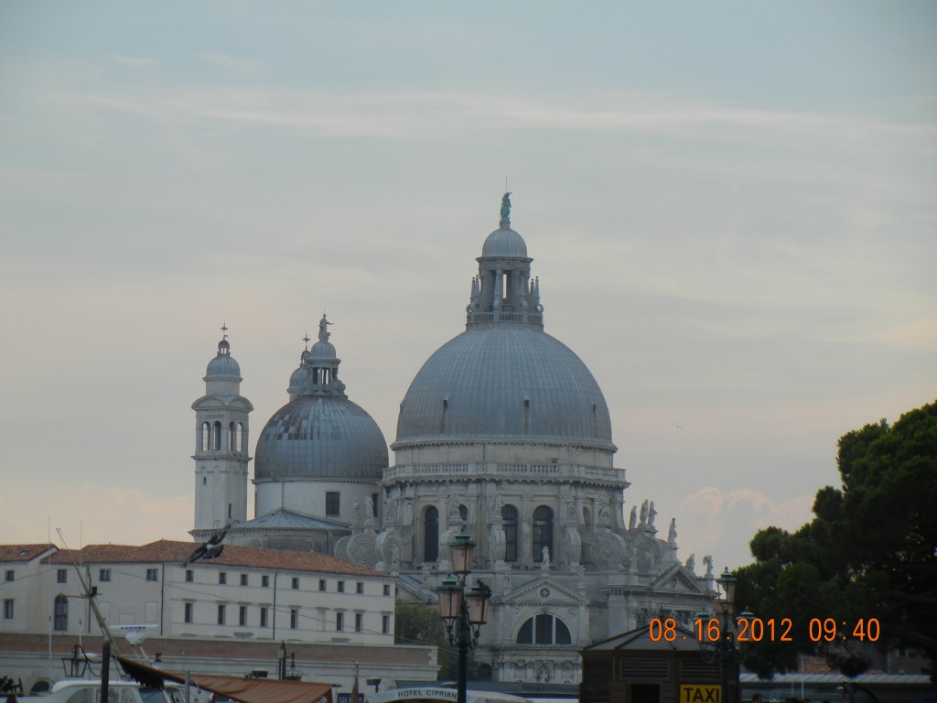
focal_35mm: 174
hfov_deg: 11.4
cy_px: 352
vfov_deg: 8.5
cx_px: 468
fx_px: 4710
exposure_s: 1/486
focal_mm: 31.4
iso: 160
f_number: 4.6
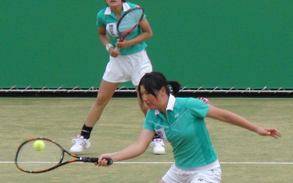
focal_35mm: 212
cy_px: 73
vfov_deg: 6.2
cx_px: 147
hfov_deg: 9.9
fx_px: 1693
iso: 200
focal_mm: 35.1
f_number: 4.3
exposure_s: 1/640
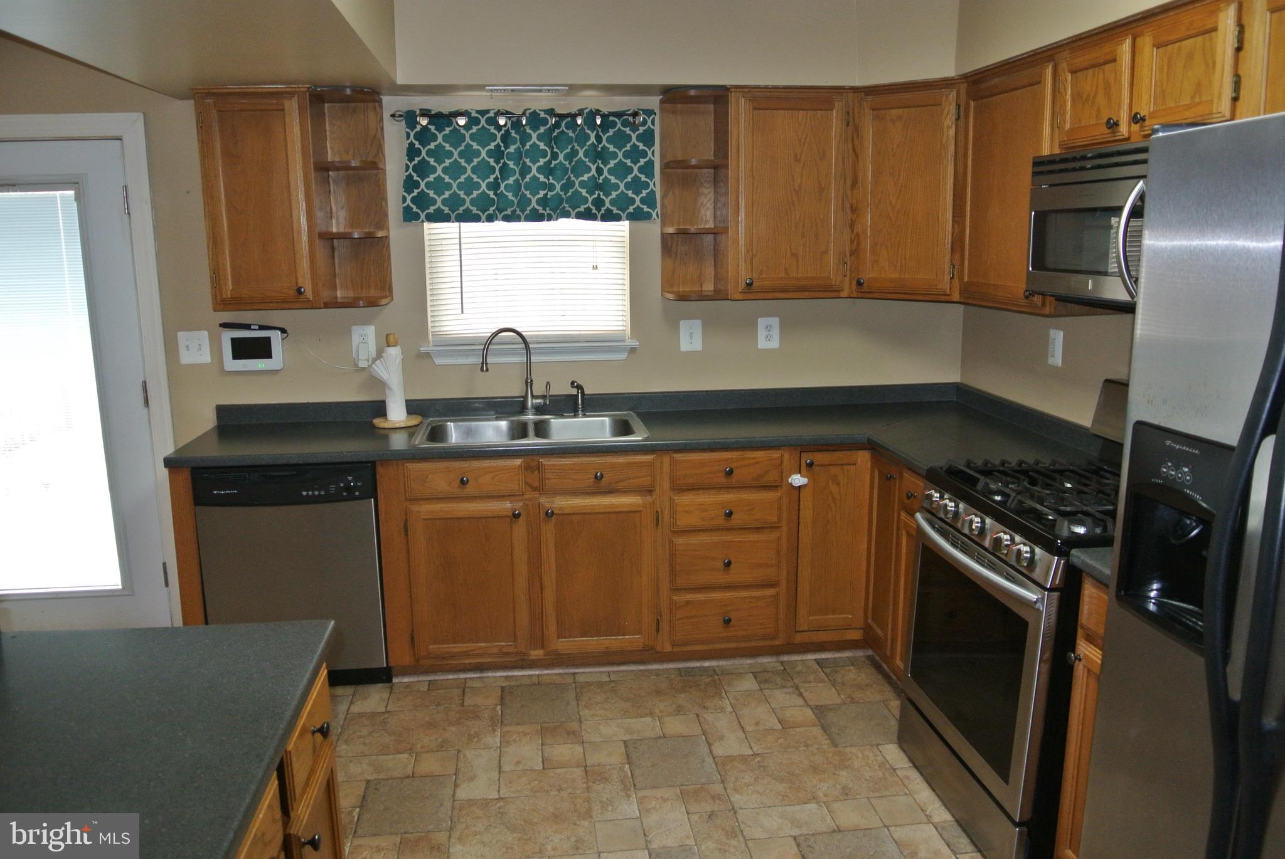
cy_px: 430
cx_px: 642
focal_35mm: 27
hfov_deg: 67.3
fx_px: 965
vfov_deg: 48.0
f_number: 3.5
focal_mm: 10
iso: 450
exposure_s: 1/60
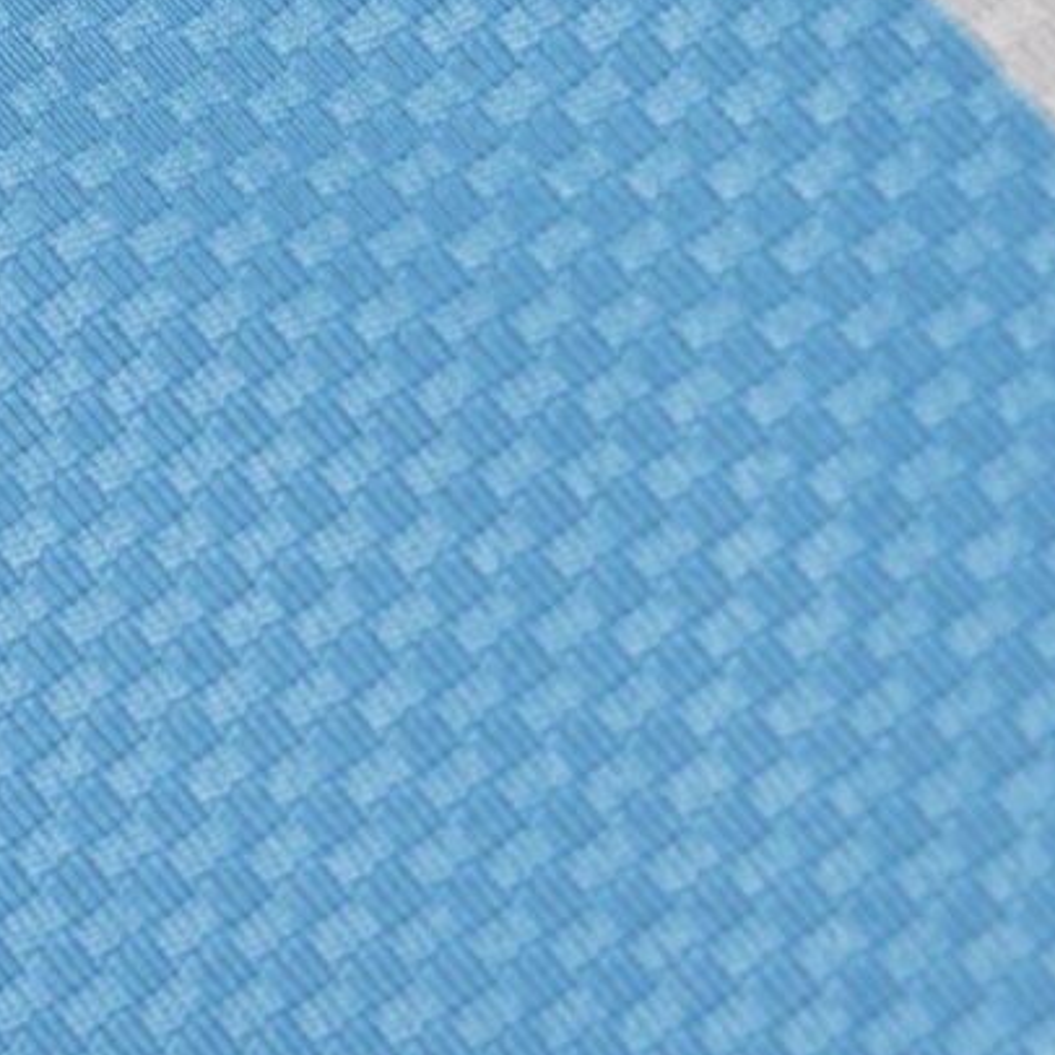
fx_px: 9620
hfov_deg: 6.2
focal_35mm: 279
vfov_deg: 6.3
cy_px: -101
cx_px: -136
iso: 160
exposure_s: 1/50
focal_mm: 52
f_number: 7.1
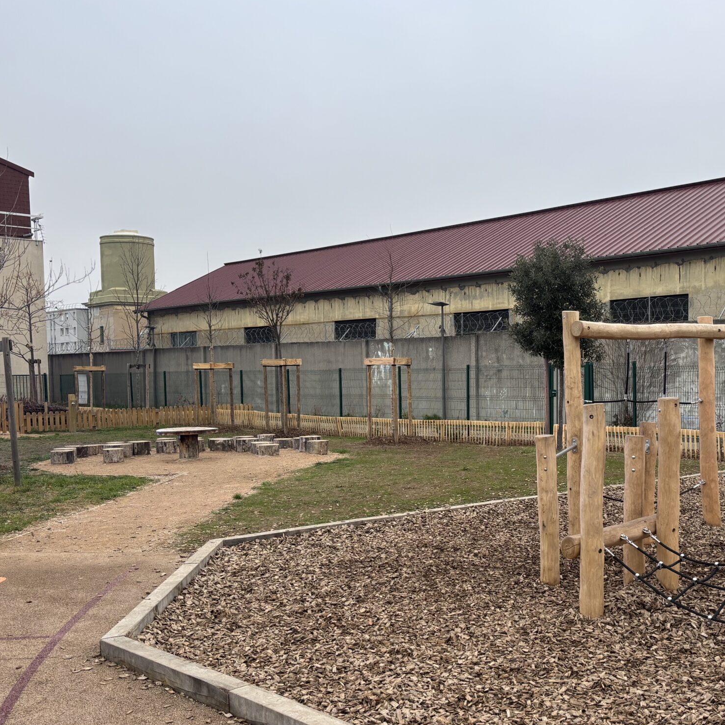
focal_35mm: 40
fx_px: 948
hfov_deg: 41.4
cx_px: 480
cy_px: 431
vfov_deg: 41.7
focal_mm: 5.96
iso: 64
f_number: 1.6
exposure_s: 1/120
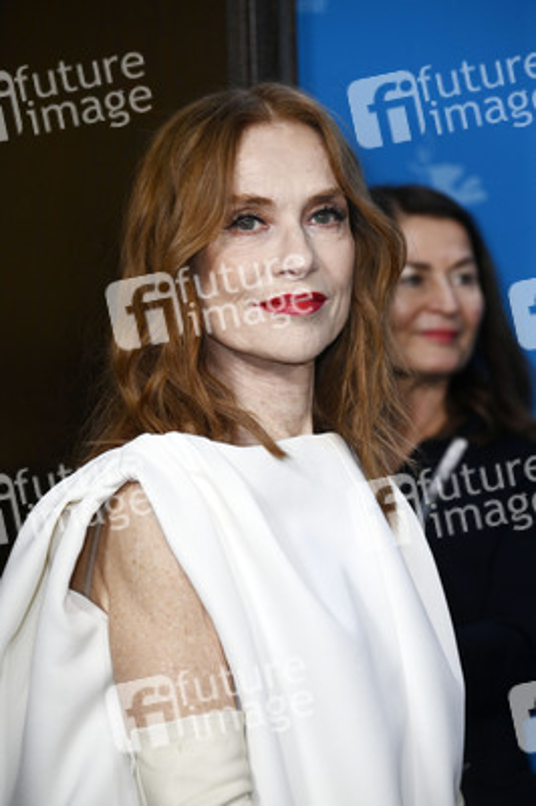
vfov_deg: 13.7
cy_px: 403
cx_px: 268
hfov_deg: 9.1
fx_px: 3356
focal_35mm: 150
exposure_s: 1/250
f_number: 5.6
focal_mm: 150
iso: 1250
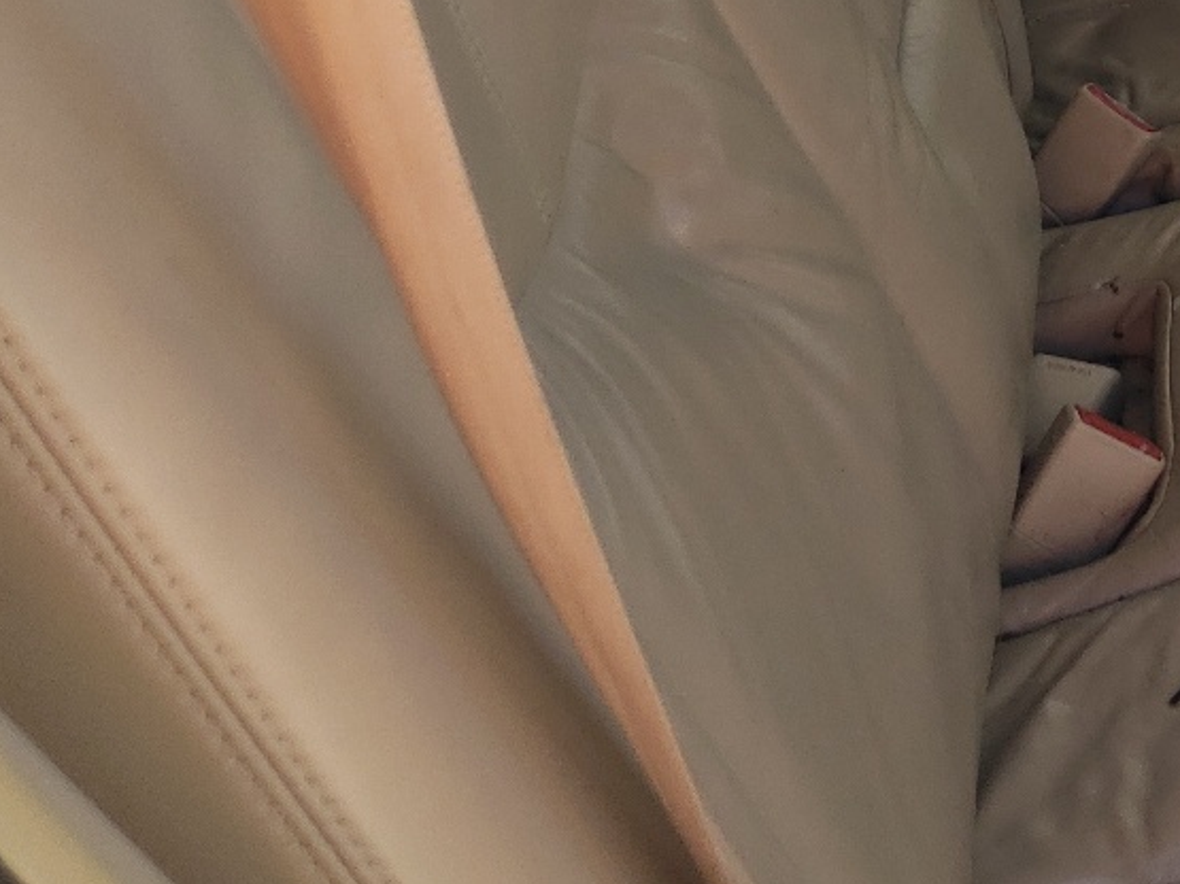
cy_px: -196
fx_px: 2556
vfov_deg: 18.5
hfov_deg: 22.7
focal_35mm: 75
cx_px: 1595
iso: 50
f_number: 1.5
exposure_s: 1/345
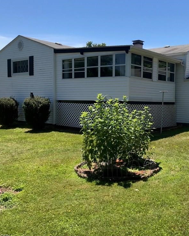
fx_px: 266
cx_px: 141
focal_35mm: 38
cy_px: 118
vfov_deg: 47.9
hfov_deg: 38.2
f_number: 1.8
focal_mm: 3.99
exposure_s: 1/1546
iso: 20
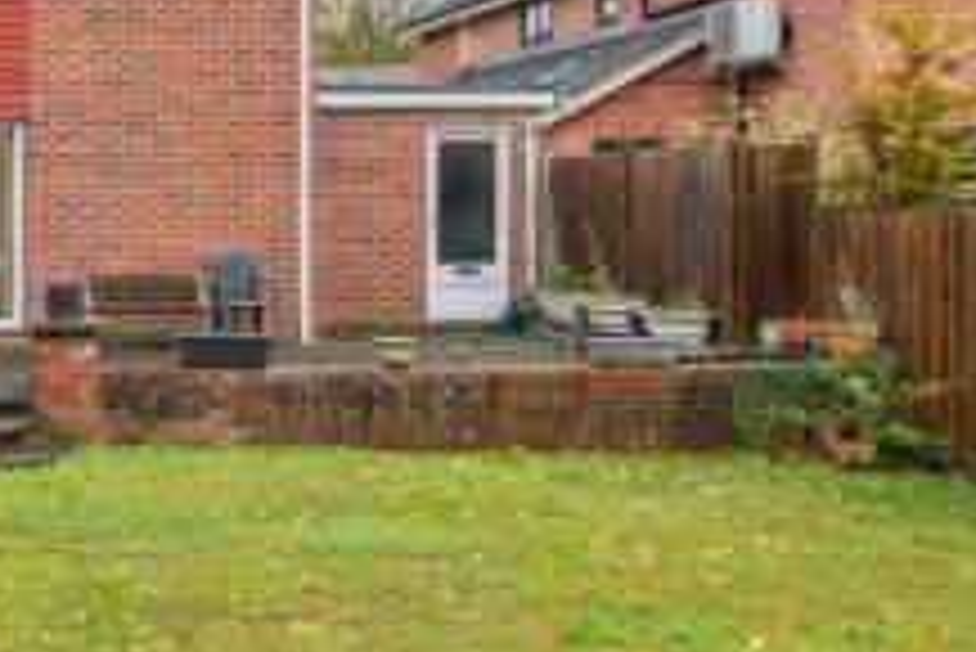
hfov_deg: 31.5
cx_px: -67
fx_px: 1546
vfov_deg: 23.8
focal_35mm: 57
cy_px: 259
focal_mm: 26
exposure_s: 1/400
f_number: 5.6
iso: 500
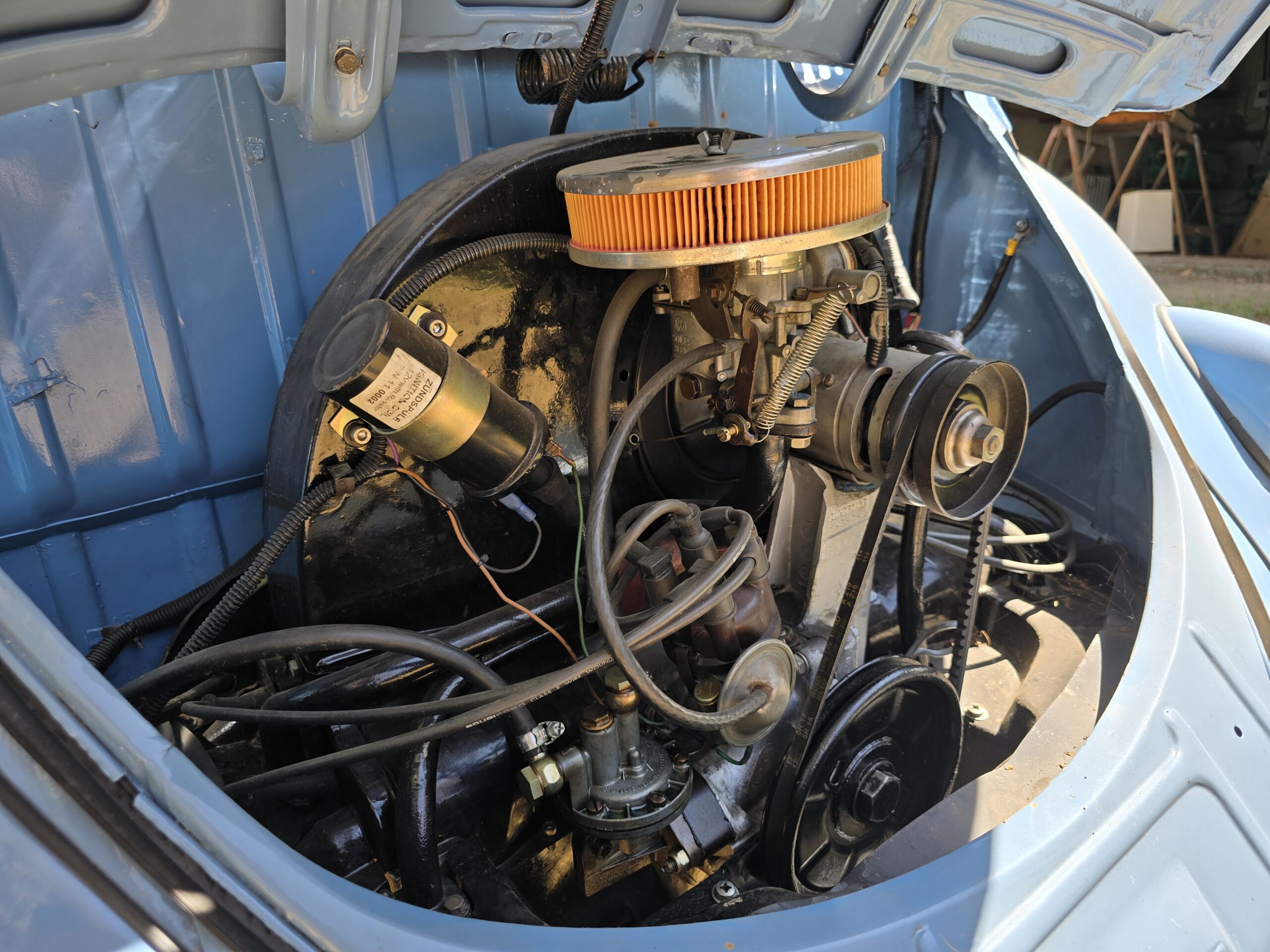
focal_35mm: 23
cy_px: 476
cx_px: 635
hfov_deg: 73.9
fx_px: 844
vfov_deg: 58.9
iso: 16
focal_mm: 6.3
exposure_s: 1/180
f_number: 1.7
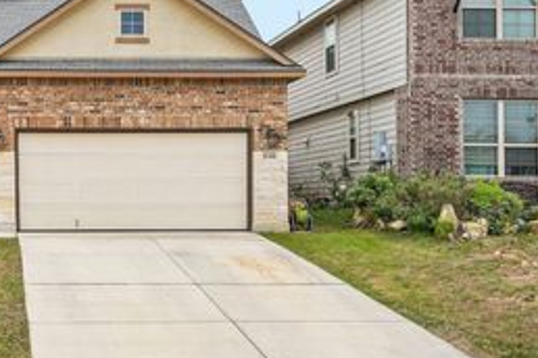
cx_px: 27
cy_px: 47
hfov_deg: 30.5
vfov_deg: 21.5
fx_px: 926
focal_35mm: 62
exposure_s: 1/125
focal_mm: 32
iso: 100
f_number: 8
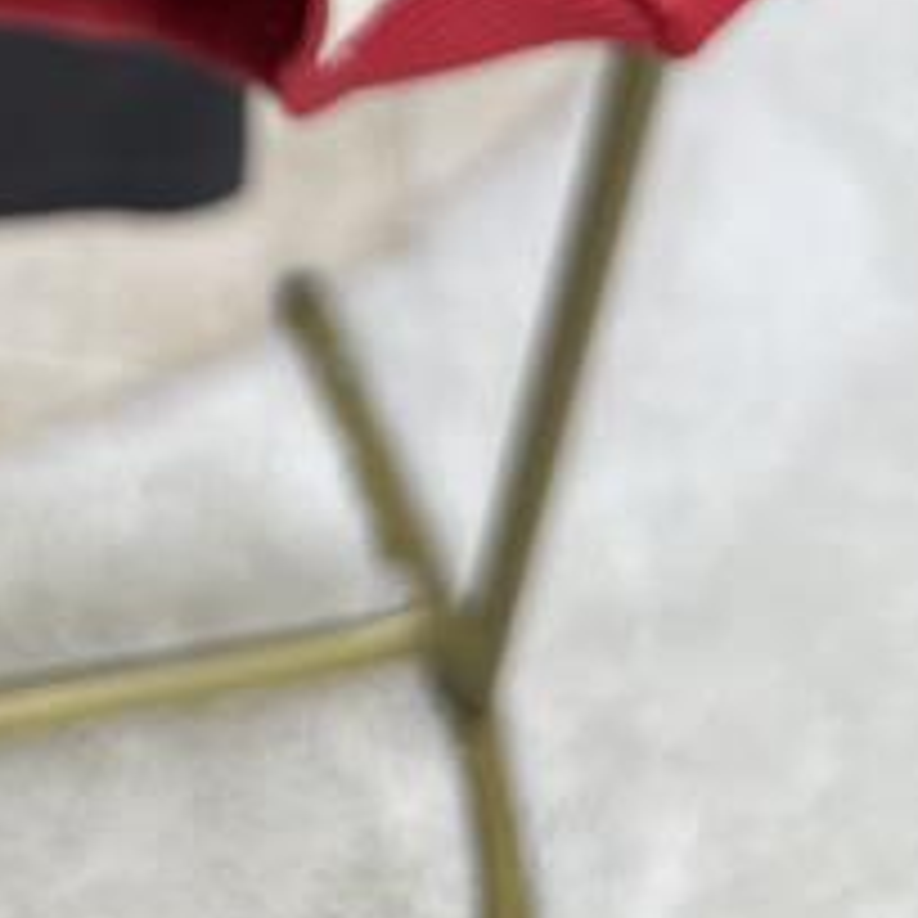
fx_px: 2490
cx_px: -184
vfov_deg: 17.4
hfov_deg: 19.6
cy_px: -680
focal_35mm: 83
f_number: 1.78
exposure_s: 1/100
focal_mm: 6.86
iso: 200
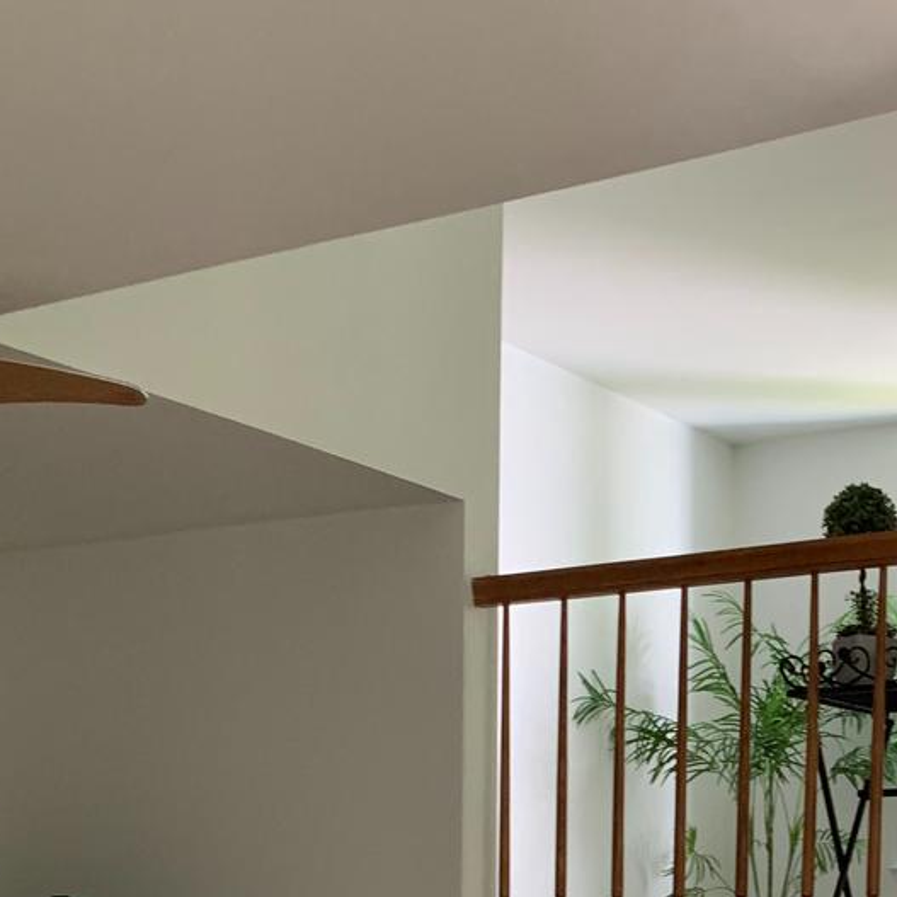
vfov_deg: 23.0
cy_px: 1157
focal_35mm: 67
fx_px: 1964
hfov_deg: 25.3
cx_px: 708
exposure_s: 1/60
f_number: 1.8
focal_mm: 4.25
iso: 200
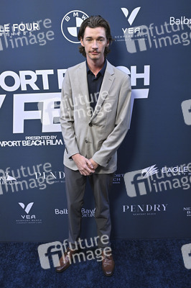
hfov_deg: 41.6
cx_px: 96
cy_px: 144
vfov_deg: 59.5
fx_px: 251
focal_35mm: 32
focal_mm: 31.5
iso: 2000
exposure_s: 1/320
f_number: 7.1
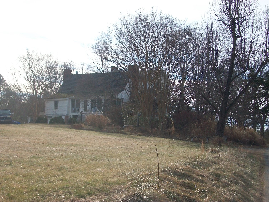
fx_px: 412
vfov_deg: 27.5
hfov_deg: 36.2
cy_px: 101
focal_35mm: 53
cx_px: 134
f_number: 3.6
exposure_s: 1/800
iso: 80
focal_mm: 8.8
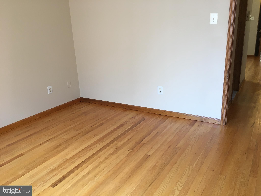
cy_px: 98
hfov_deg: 61.7
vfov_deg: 48.2
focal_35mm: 29
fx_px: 219
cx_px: 130
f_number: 2.2
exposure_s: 1/30
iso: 50
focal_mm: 4.15
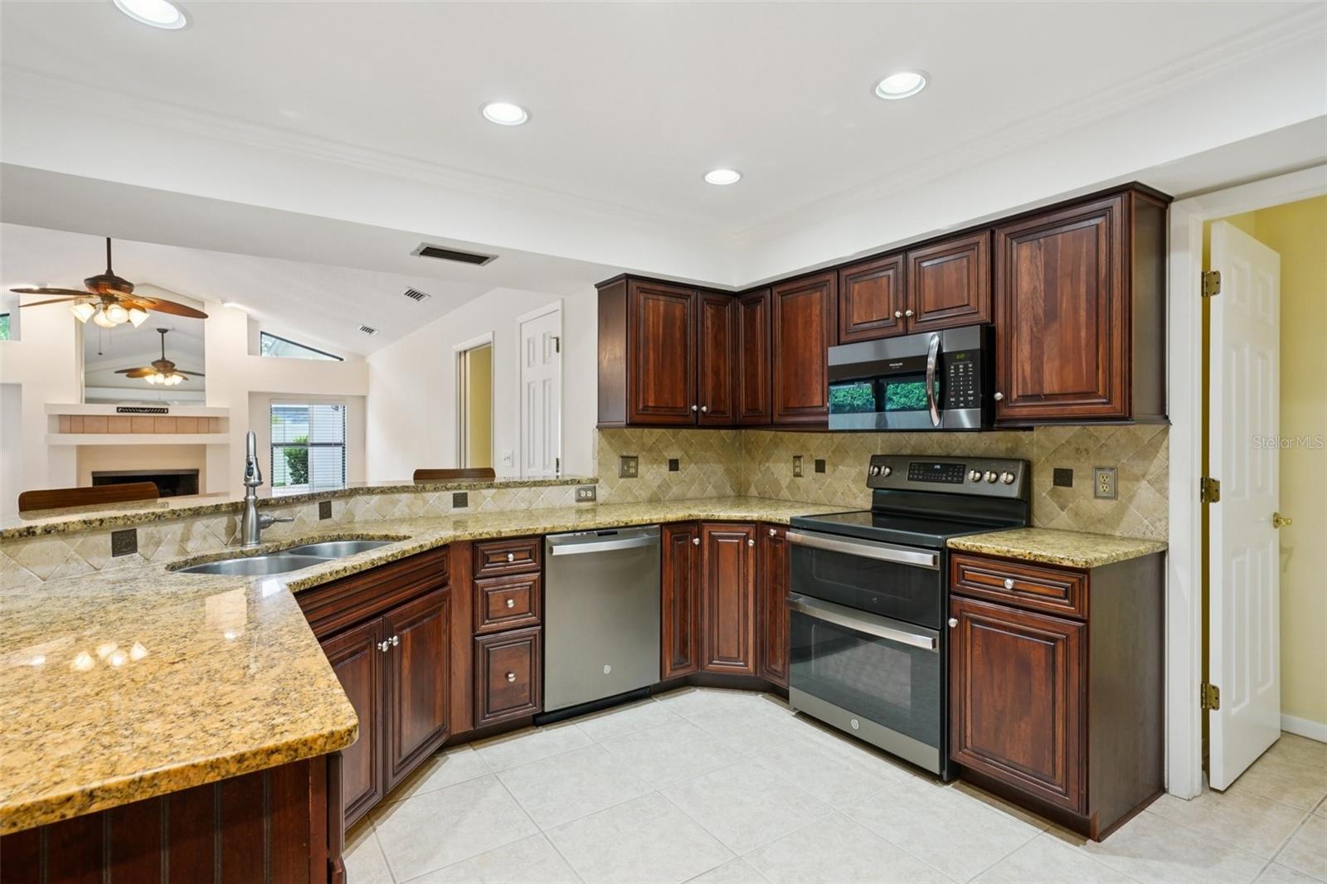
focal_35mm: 18
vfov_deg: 67.4
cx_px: 664
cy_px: 442
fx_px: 663
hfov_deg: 90.0
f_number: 8
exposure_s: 1/30
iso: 800
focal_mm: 18
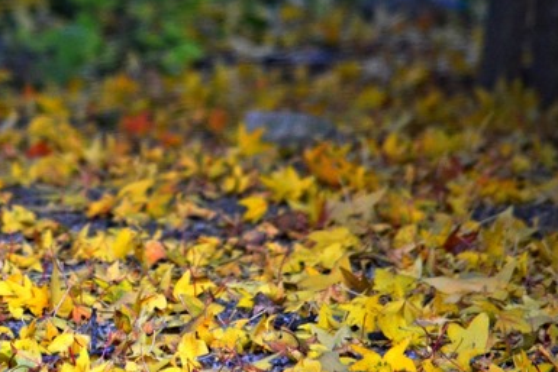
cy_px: 129
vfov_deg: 1.8
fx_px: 11567
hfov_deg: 2.8
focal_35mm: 746
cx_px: 30
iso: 2000
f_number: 5.3
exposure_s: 1/250
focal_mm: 240
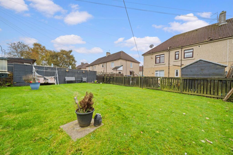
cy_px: 78
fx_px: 78
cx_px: 116
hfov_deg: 112.6
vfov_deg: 90.0
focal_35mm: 12
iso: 800
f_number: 22
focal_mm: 12
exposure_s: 1/4
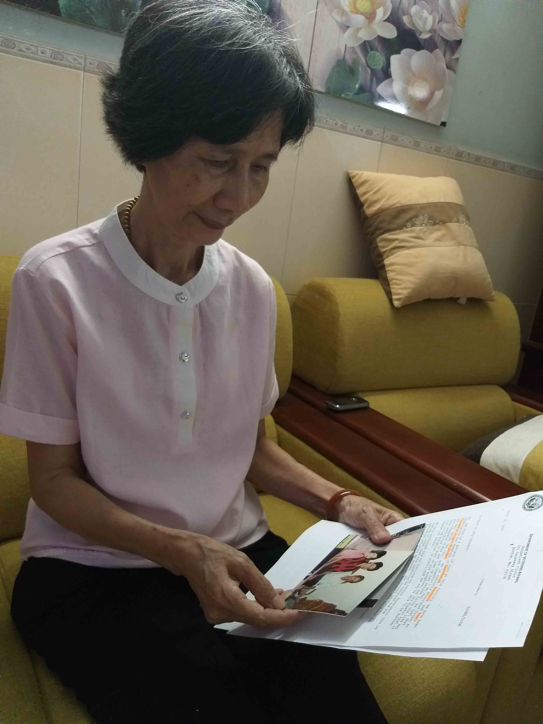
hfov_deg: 53.1
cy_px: 362
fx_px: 544
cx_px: 272
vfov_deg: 67.3
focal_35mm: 26
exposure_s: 1/50
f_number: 1.7
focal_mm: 3.93
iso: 320
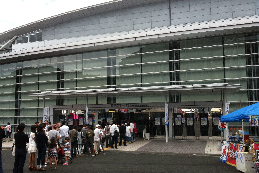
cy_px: 89
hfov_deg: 45.2
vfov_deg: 31.2
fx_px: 309
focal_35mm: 43
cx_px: 106
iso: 80
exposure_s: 1/754
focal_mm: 3.85
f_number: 2.8
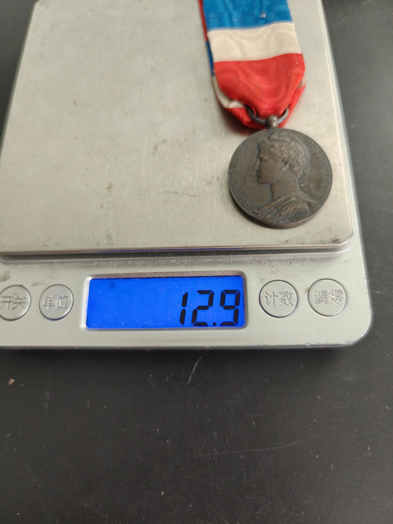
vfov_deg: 73.9
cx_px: 196
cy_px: 262
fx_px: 348
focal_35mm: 23
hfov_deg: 58.9
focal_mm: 6.06
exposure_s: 1/200
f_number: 1.6
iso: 250
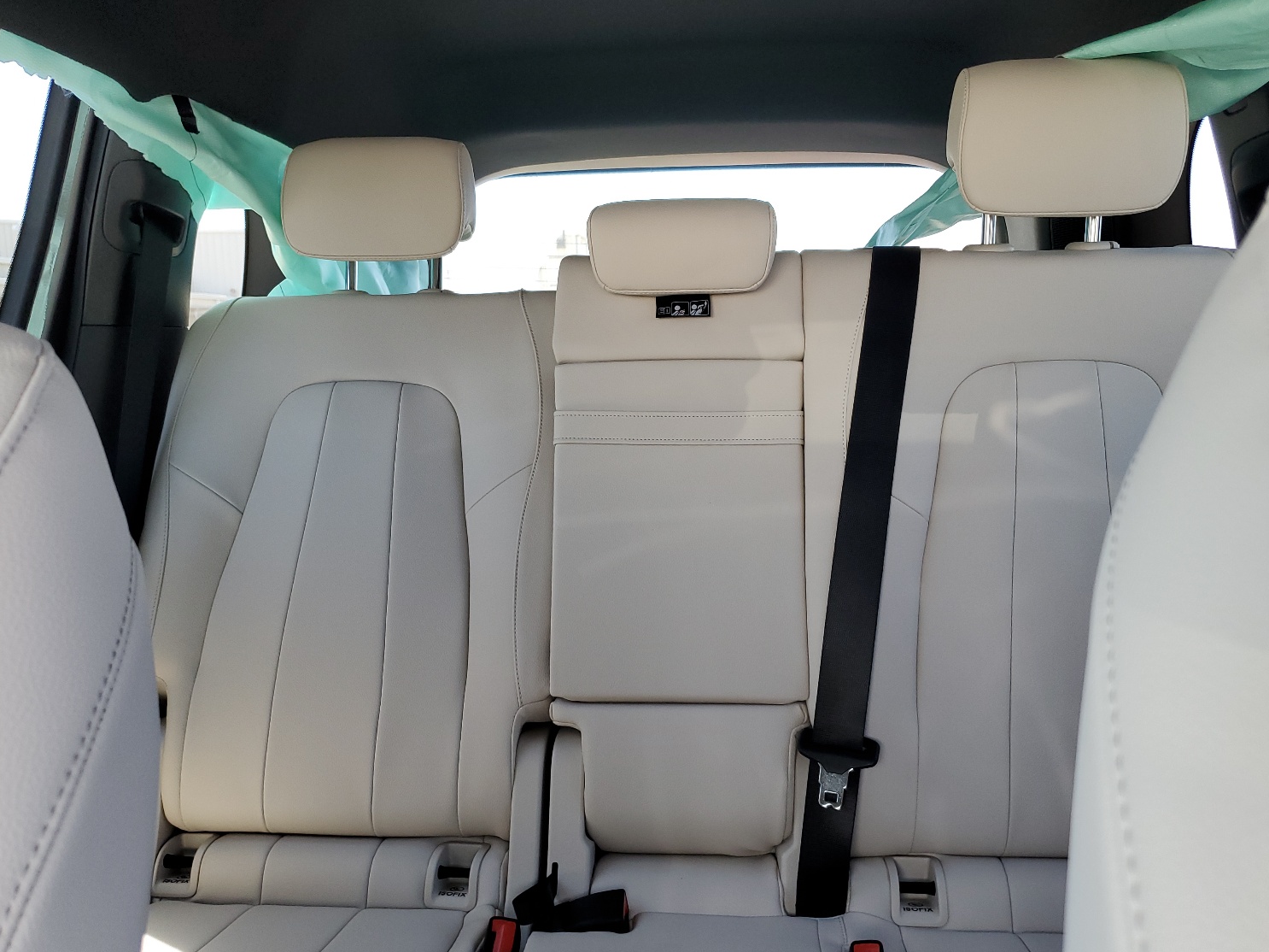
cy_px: 509
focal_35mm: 28
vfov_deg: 49.7
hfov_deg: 63.5
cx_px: 642
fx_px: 1026
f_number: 1.5
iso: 58
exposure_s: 1/120
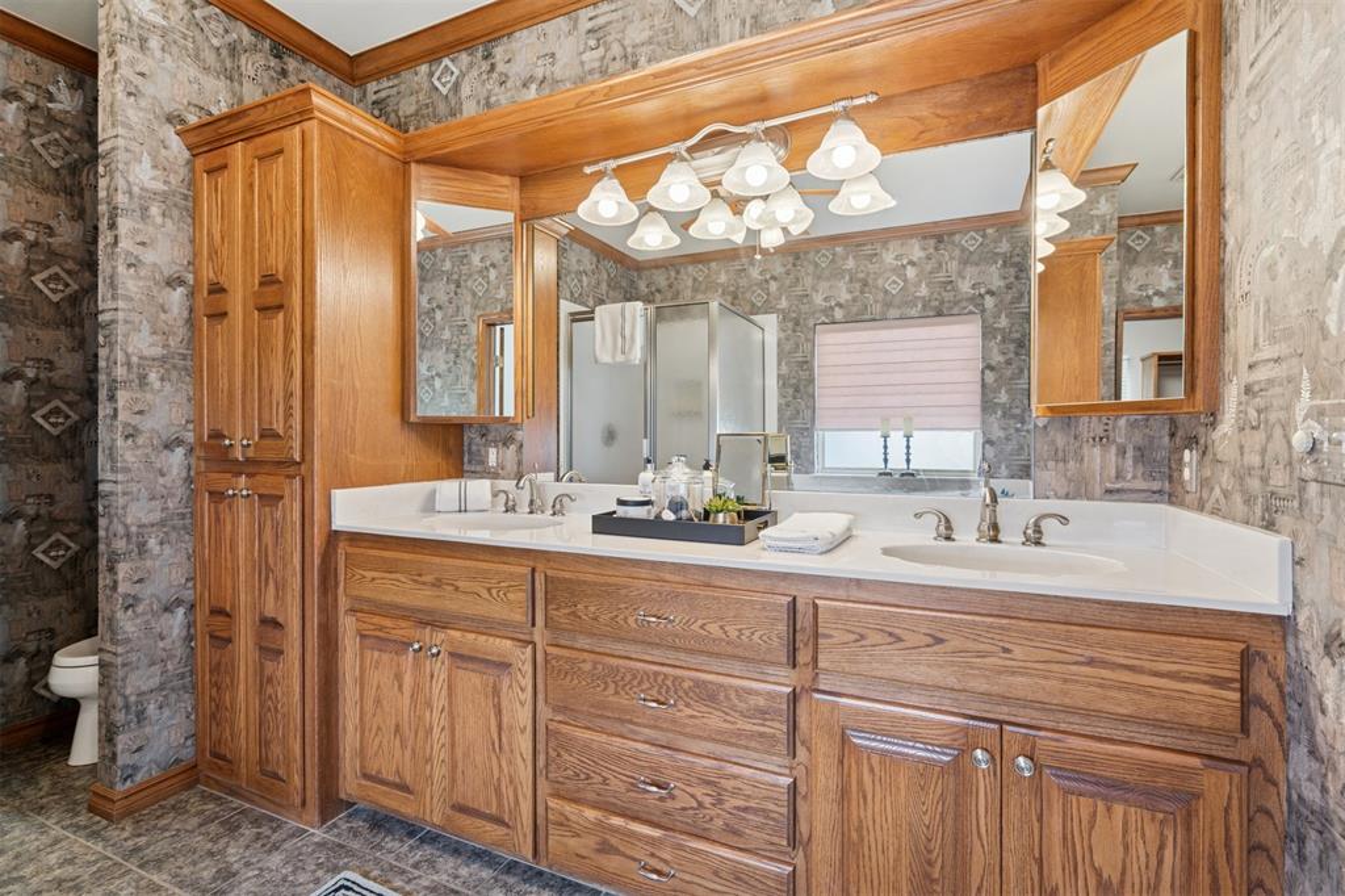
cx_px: 672
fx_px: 598
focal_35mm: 16
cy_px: 448
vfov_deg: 73.7
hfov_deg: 96.8
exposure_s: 1/20
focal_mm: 16
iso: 200
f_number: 7.1
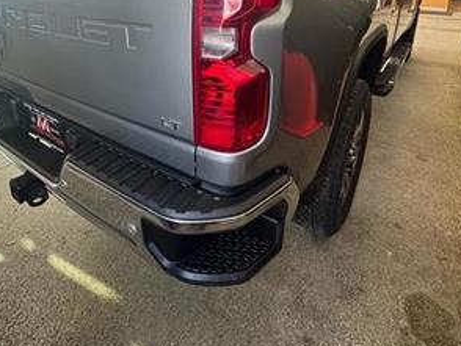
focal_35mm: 24
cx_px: 199
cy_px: 61
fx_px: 320
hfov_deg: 71.2
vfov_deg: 52.6
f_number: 2.2
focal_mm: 2.22
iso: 200
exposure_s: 1/60
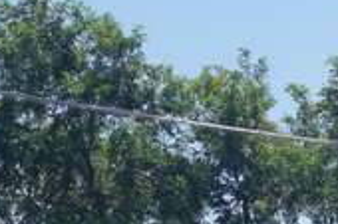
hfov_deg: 8.7
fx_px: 2058
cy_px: 503
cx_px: 736
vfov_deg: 6.0
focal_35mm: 219
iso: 100
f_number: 11
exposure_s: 1/125
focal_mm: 31
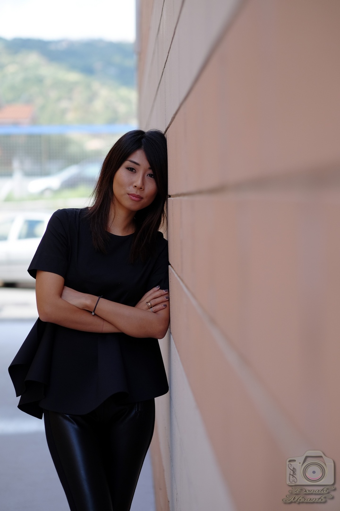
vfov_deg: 24.2
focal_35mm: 84
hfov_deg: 16.3
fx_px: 1190
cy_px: 256
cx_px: 170
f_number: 2
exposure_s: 1/1600
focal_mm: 56
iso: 400
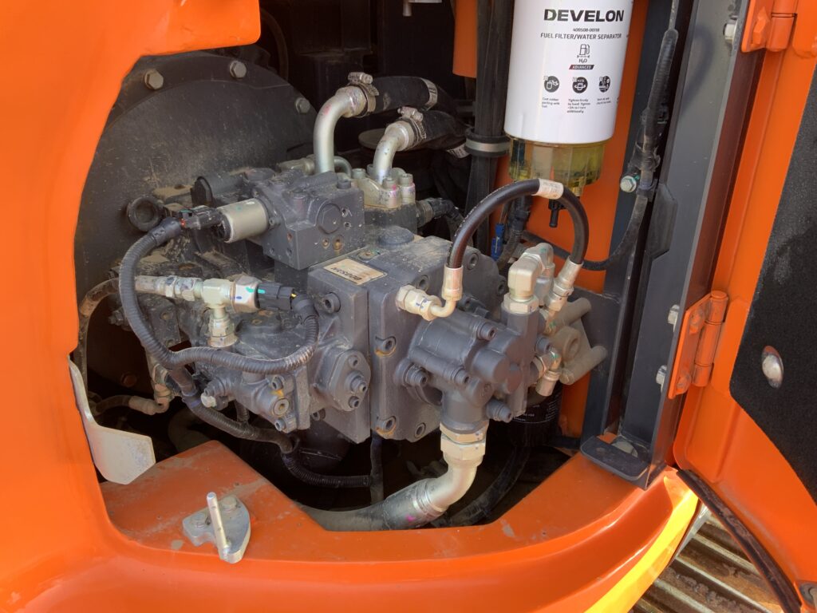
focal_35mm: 29
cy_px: 306
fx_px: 684
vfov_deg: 48.2
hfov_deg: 61.7
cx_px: 408
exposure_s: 1/122
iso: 32
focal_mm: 3
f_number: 1.8
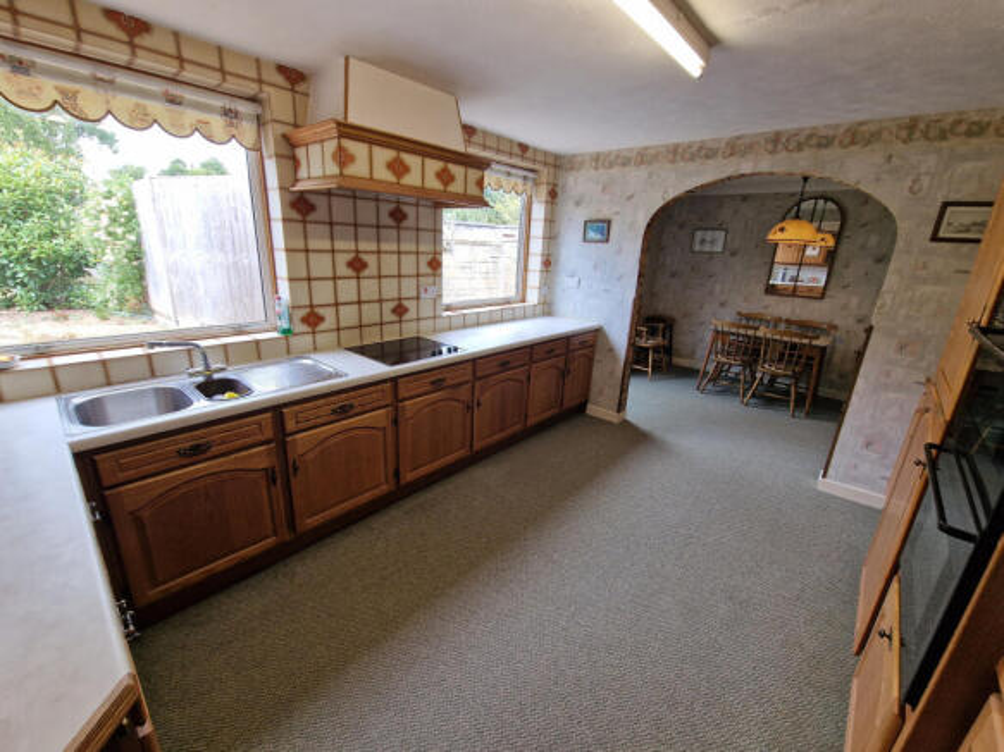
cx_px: 502
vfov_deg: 89.9
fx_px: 377
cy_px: 376
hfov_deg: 106.2
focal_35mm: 13
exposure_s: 1/126
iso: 50
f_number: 2.2
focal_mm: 2.2
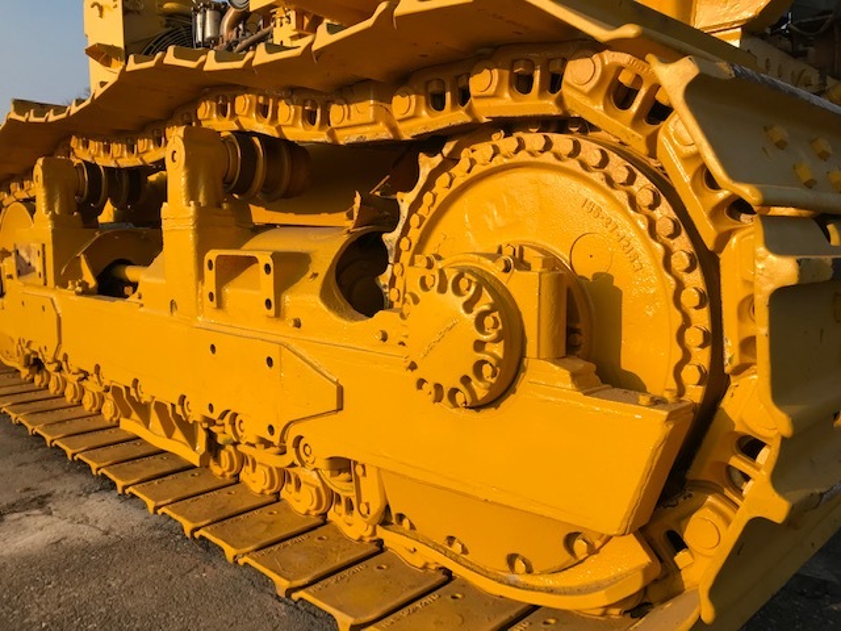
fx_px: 680
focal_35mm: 28
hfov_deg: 63.4
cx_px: 420
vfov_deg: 49.7
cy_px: 316
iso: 20
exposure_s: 1/1546
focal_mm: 3.99
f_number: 1.8
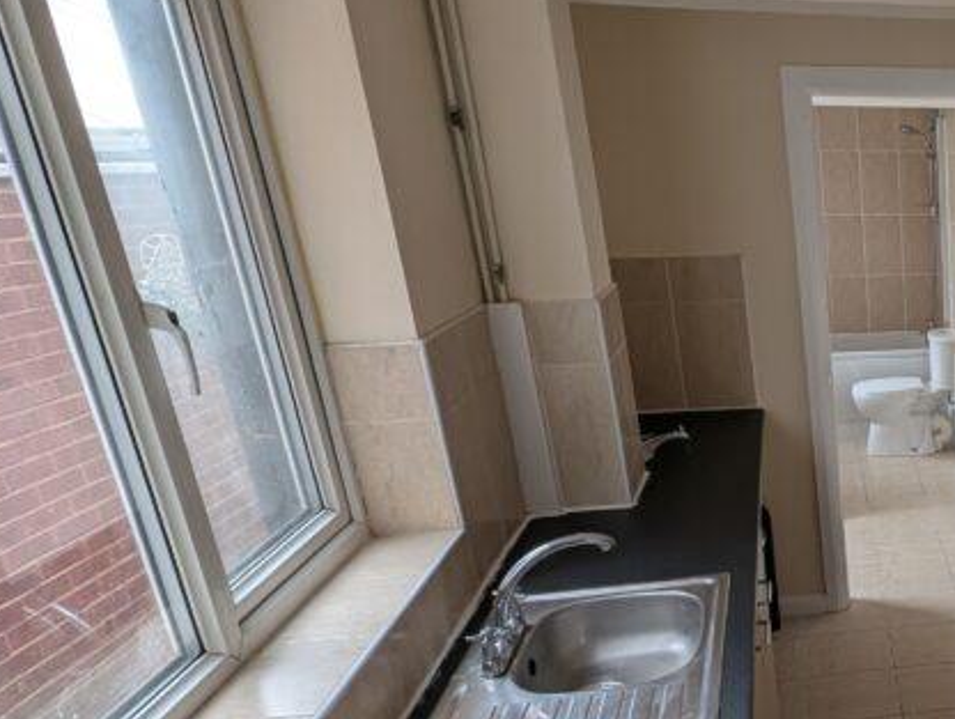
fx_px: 884
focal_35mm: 32
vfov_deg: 43.3
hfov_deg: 43.8
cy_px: 504
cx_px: 1049
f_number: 2.2
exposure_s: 1/86.4
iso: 54
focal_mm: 1.95
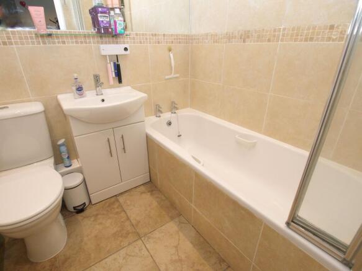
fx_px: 188
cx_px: 181
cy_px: 136
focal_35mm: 18
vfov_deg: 71.6
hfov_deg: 87.8
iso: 100
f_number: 4
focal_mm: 9
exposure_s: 1/60
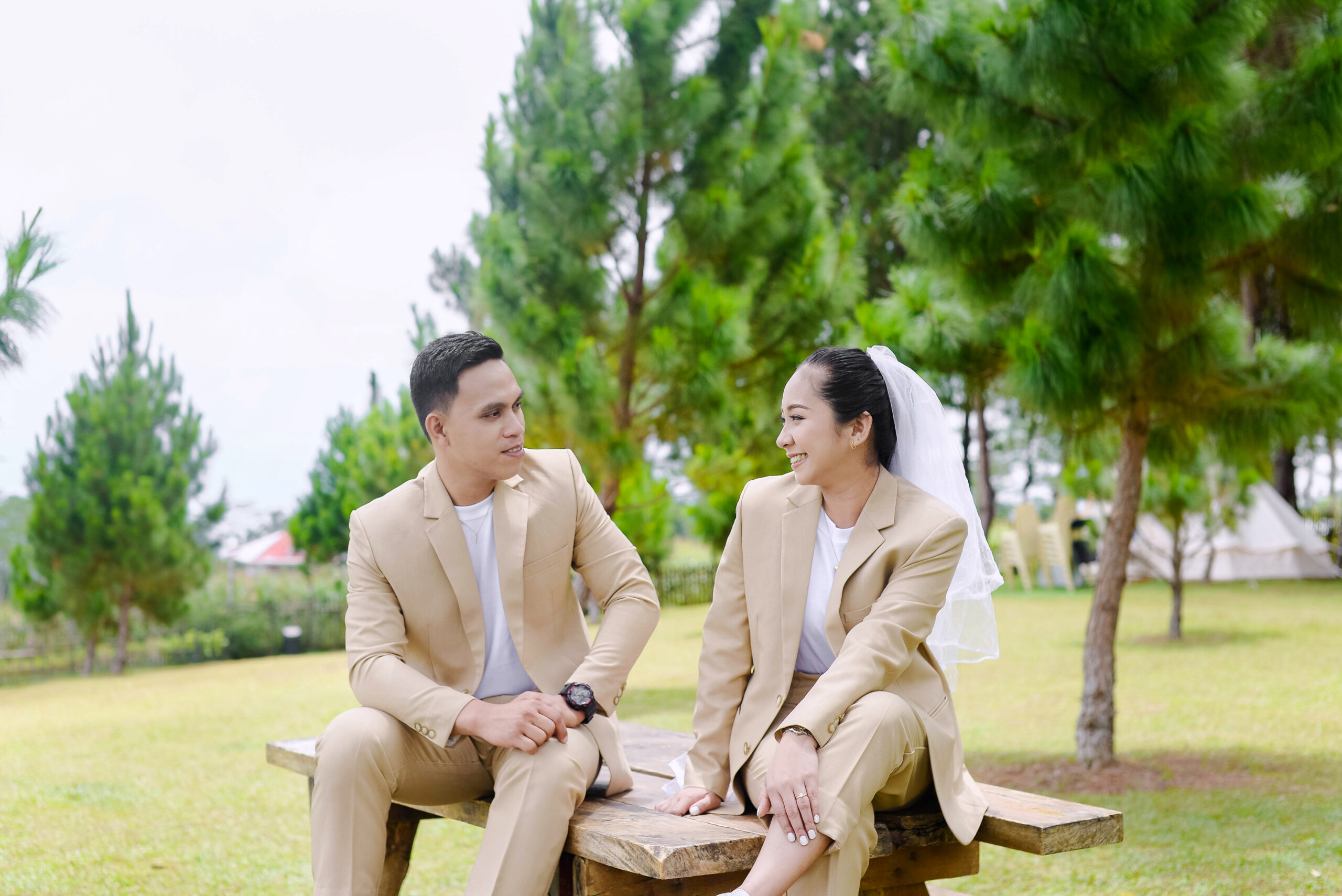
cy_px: 448
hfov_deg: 39.6
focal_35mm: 50
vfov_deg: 27.0
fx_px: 1865
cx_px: 671
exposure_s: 1/800
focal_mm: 50
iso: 125
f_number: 3.5
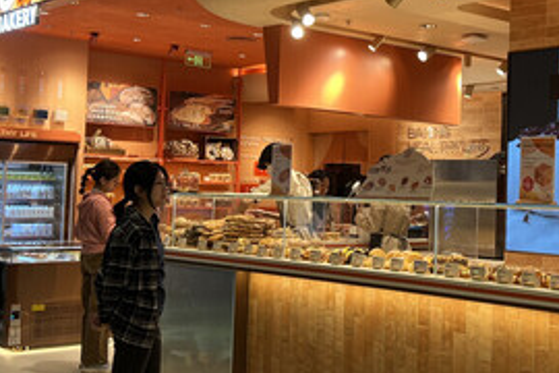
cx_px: 387
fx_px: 932
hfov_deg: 33.0
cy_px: 143
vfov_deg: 22.6
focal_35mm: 60
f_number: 1.5
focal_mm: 5.7
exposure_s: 1/100
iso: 50
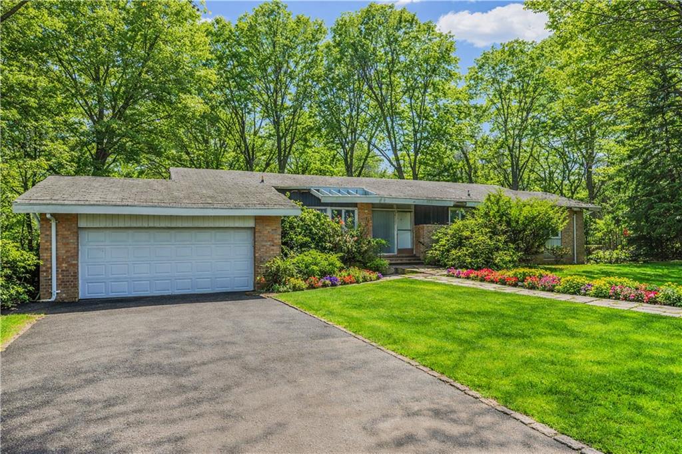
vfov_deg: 56.1
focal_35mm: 22
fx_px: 426
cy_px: 227
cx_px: 341
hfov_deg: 77.3
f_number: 8
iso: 100
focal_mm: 22.5
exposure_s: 1/125
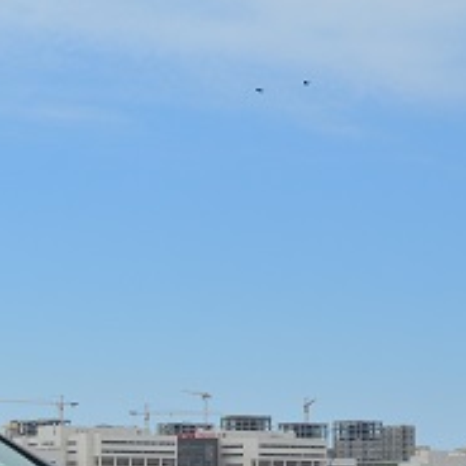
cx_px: -84
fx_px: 1614
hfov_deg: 15.8
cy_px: 442
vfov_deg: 16.2
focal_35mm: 106
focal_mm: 24
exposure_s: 1/400
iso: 200
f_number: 11
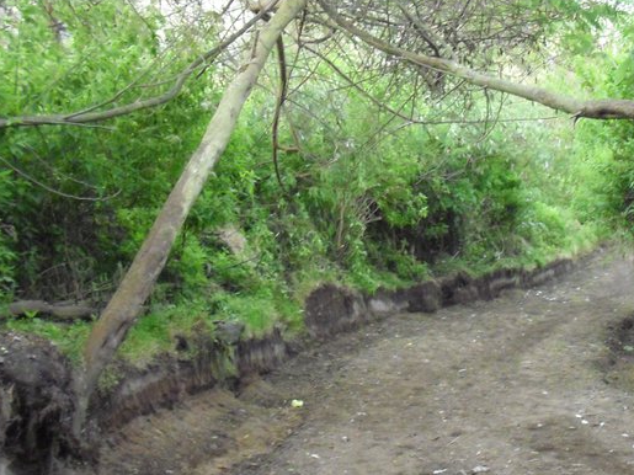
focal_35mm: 59
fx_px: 1080
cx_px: 467
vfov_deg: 24.8
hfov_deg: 32.2
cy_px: 276
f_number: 2.8
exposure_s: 1/100
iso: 400
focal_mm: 6.2
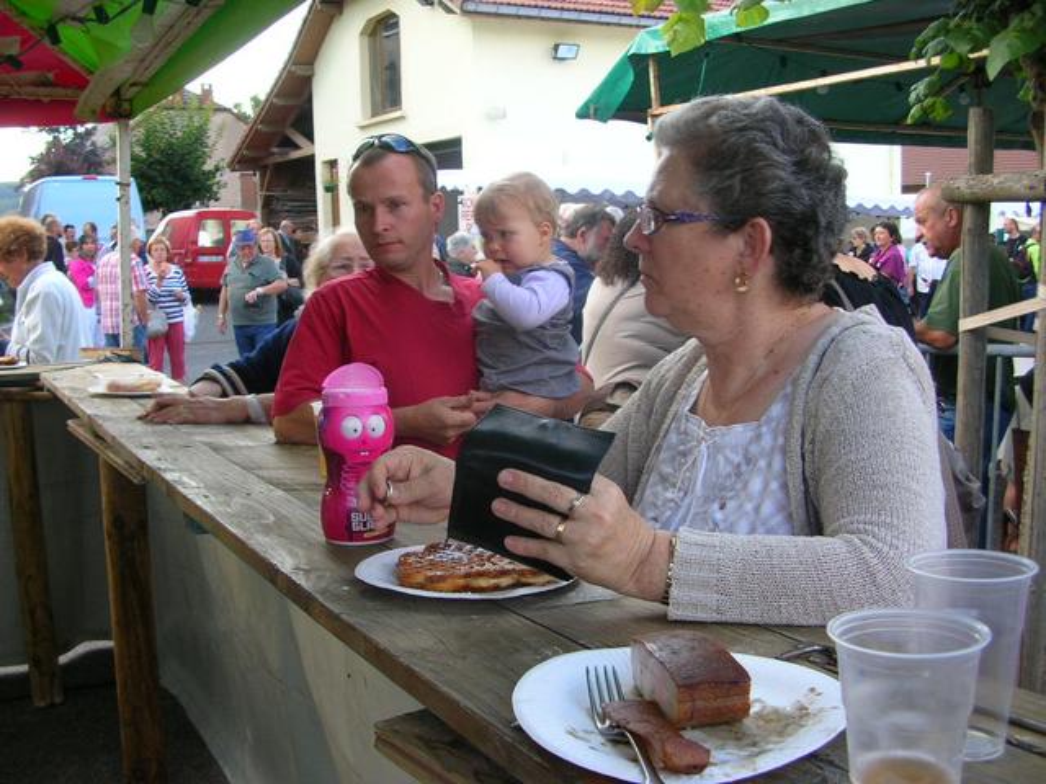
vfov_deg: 40.7
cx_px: 523
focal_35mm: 35
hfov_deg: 52.6
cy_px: 392
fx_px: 1058
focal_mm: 5.8
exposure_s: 1/74.8
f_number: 2.8
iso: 50
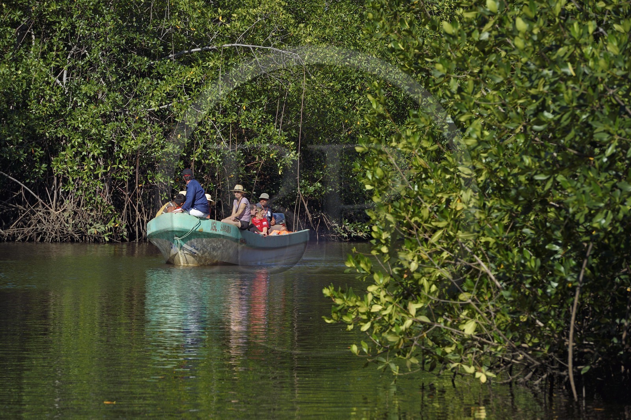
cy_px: 210
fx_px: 3505
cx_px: 316
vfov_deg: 6.9
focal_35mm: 200
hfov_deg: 10.3
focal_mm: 200
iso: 400
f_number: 10
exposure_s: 1/640
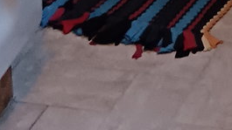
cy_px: -677
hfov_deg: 8.3
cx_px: 559
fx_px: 1458
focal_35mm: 237
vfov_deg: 4.1
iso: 752
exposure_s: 1/33.3
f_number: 1.9
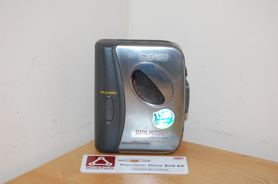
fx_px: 636
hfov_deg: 24.7
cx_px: 139
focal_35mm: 82
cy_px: 92
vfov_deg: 16.5
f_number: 5.6
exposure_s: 1/60
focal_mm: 55
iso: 400
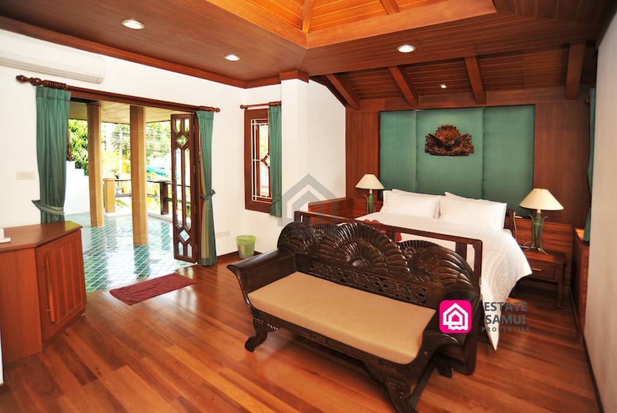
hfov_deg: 89.9
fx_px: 309
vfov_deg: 67.6
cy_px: 206
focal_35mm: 18
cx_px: 308
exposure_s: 1/250
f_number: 3.5
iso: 200
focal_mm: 18
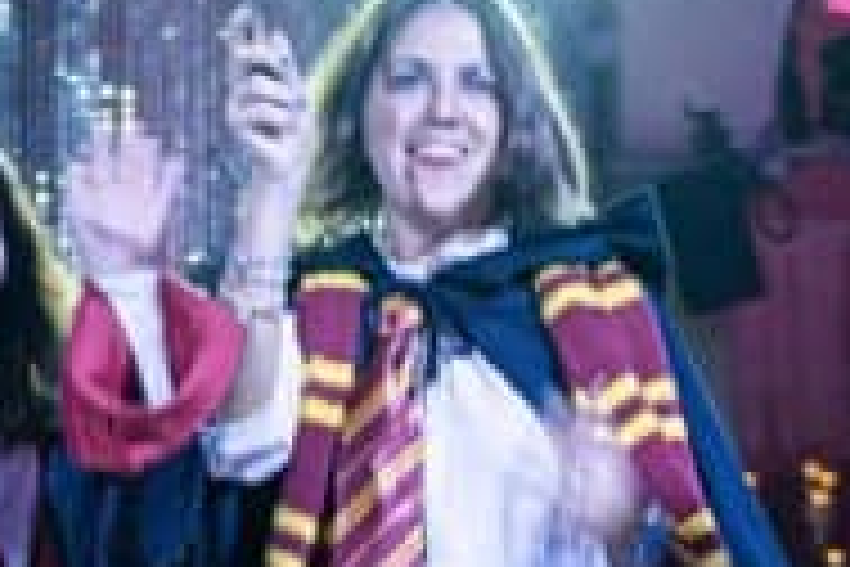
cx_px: -252
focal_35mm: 184
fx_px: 4344
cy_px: 641
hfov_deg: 10.9
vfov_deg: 7.4
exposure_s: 1/80
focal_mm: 34
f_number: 2.8
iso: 320
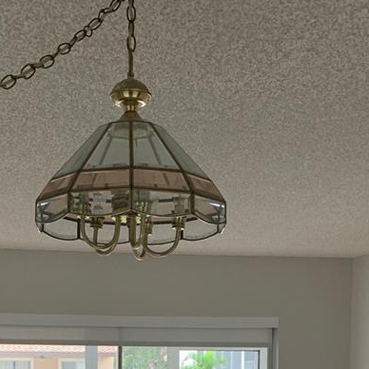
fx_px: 856
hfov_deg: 24.3
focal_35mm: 71
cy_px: 430
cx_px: 160
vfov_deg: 22.6
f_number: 1.8
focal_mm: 4.25
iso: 80
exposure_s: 1/121
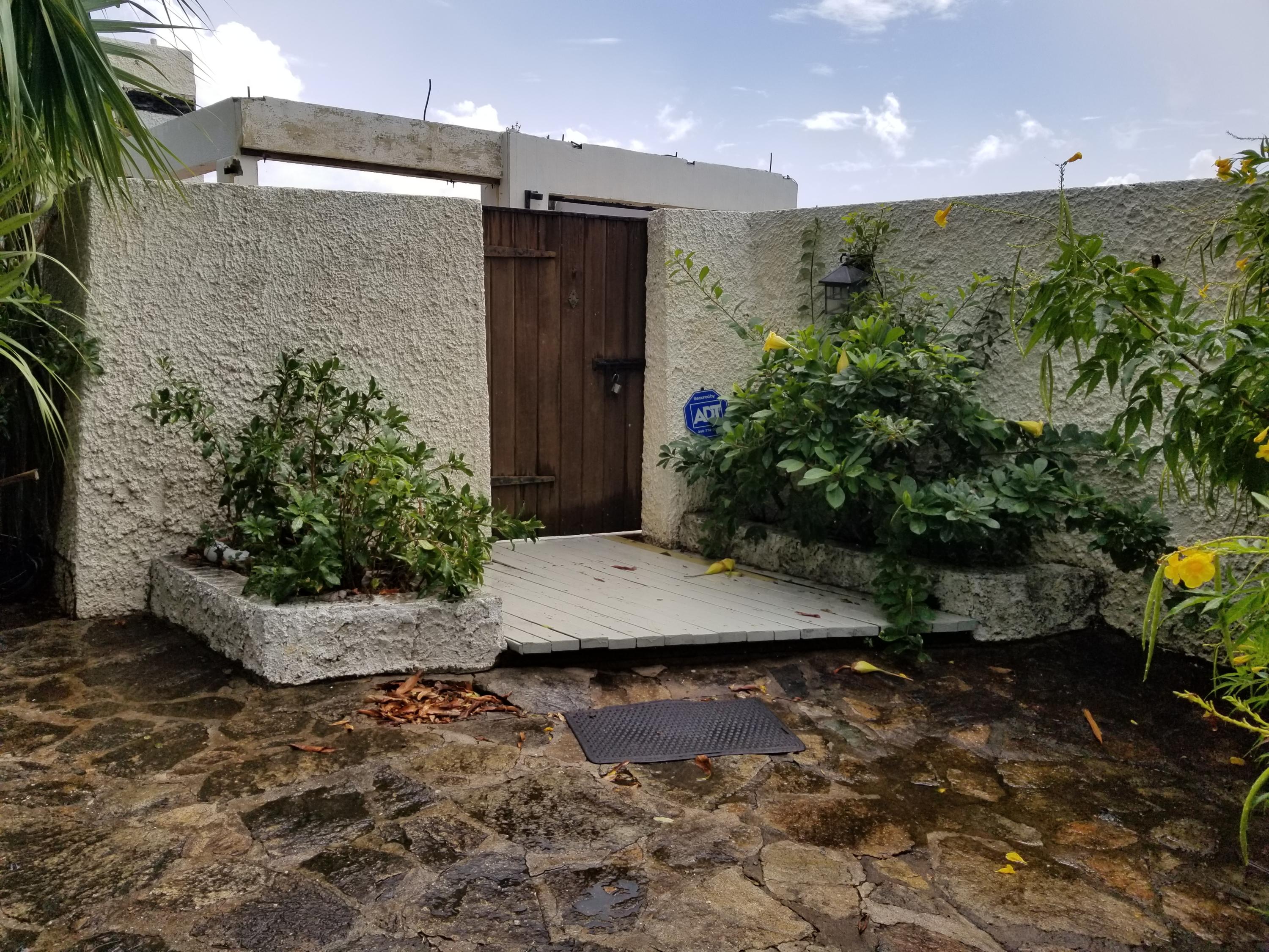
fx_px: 953
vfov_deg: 53.1
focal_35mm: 26
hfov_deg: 67.3
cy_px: 476
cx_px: 634
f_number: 1.7
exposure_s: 1/3077
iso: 50
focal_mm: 4.25
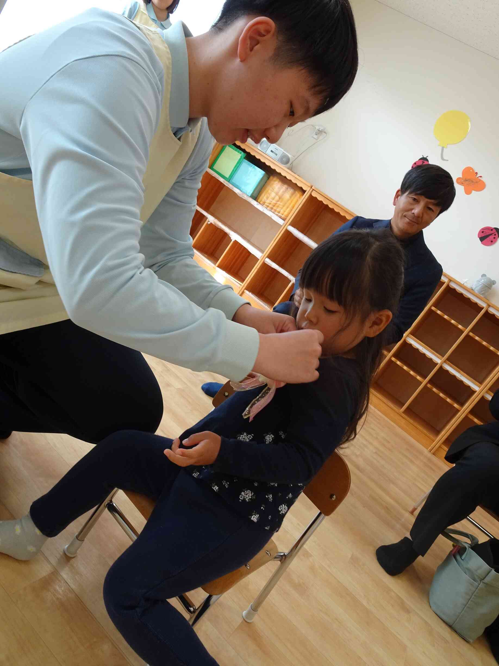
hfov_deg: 54.9
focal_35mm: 25
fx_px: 481
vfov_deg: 69.4
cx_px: 250
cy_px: 333
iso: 125
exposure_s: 1/80
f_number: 3.5
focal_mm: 4.3
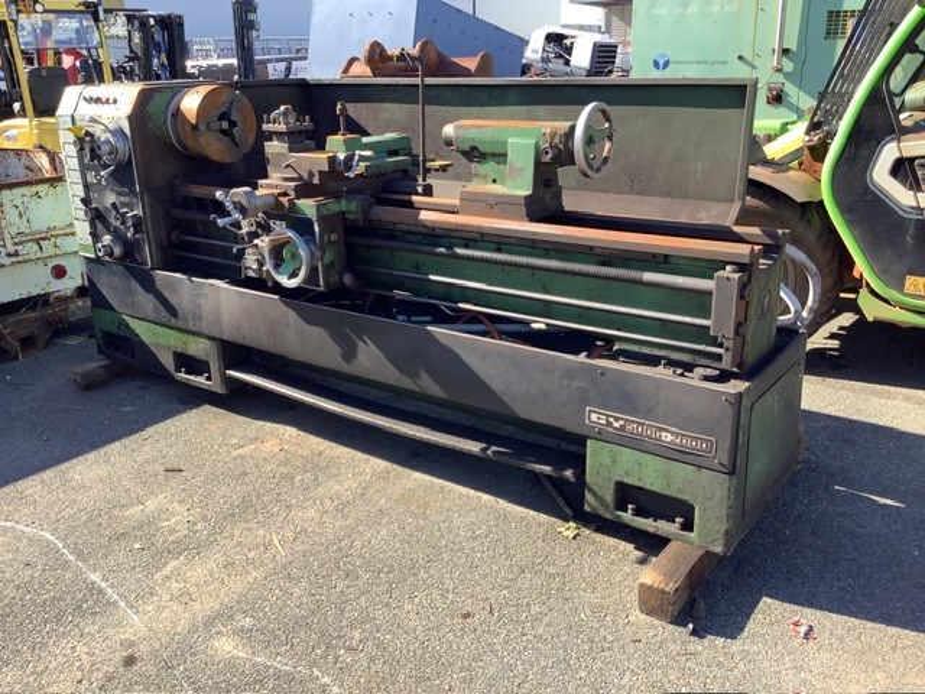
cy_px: 347
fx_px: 828
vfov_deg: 45.4
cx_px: 462
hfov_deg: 58.4
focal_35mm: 31
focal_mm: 3.3
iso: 25
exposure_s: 1/350
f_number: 2.4
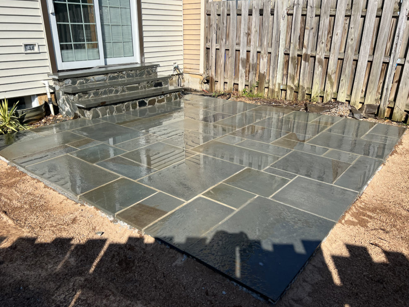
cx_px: 199
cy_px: 156
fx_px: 319
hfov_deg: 65.3
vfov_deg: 51.4
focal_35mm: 27
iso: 50
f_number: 1.5
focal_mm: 5.7
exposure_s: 1/3968
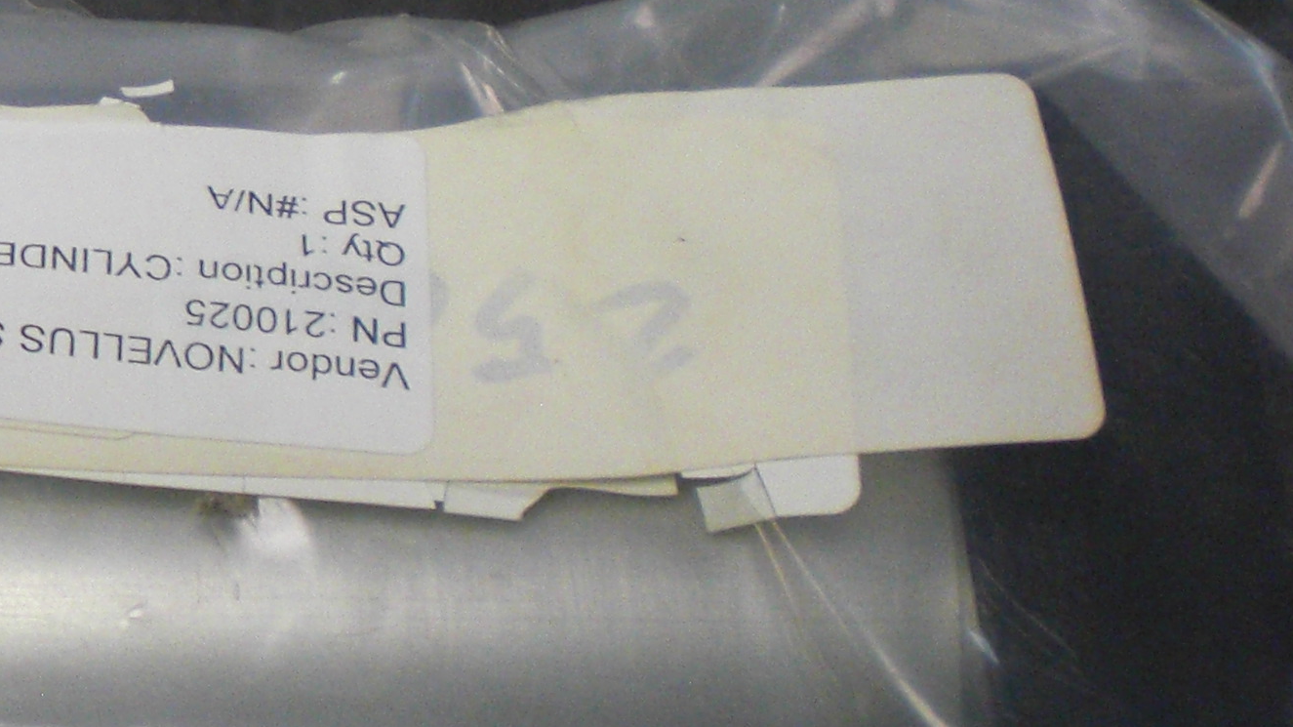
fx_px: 3497
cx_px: -240
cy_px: 121
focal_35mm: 102
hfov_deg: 19.7
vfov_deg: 11.8
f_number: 3.1
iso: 200
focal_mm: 6.3
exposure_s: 1/100
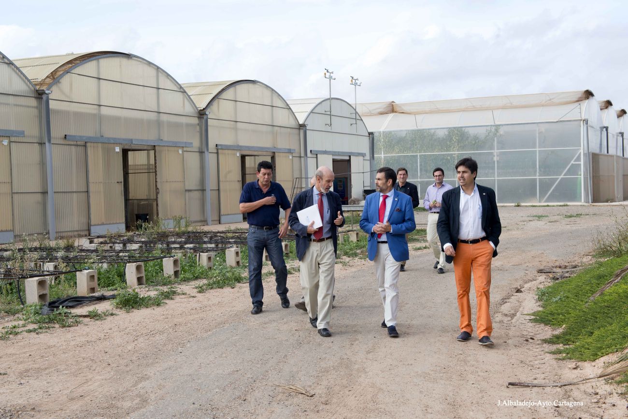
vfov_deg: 28.1
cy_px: 210
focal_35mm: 48
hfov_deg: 41.1
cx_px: 314
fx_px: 837
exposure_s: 1/100
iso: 200
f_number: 10
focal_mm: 48
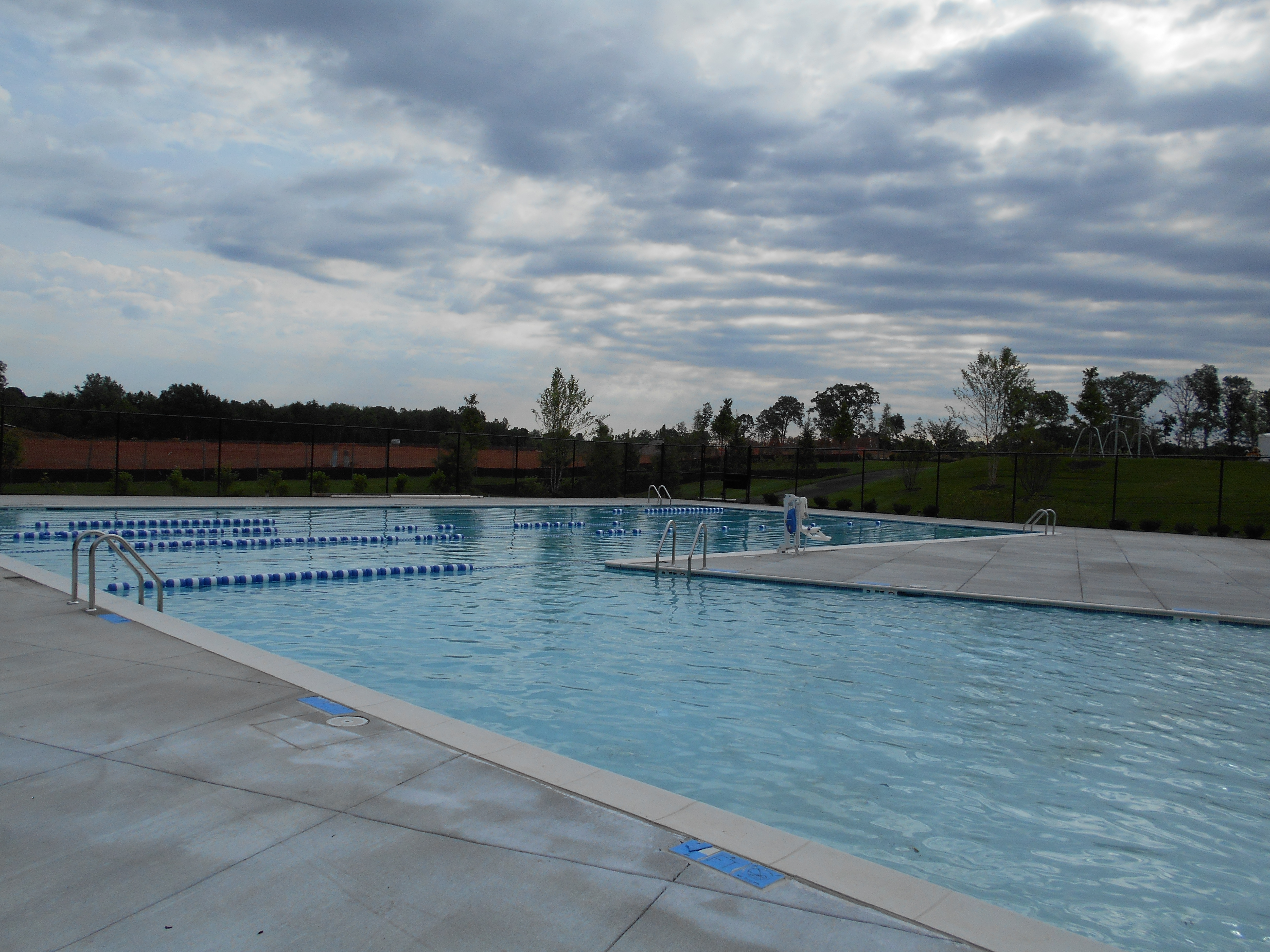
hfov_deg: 67.3
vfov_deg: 53.1
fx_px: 954
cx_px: 635
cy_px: 476
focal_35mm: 26
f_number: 3.2
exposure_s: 1/1600
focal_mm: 4.6
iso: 80
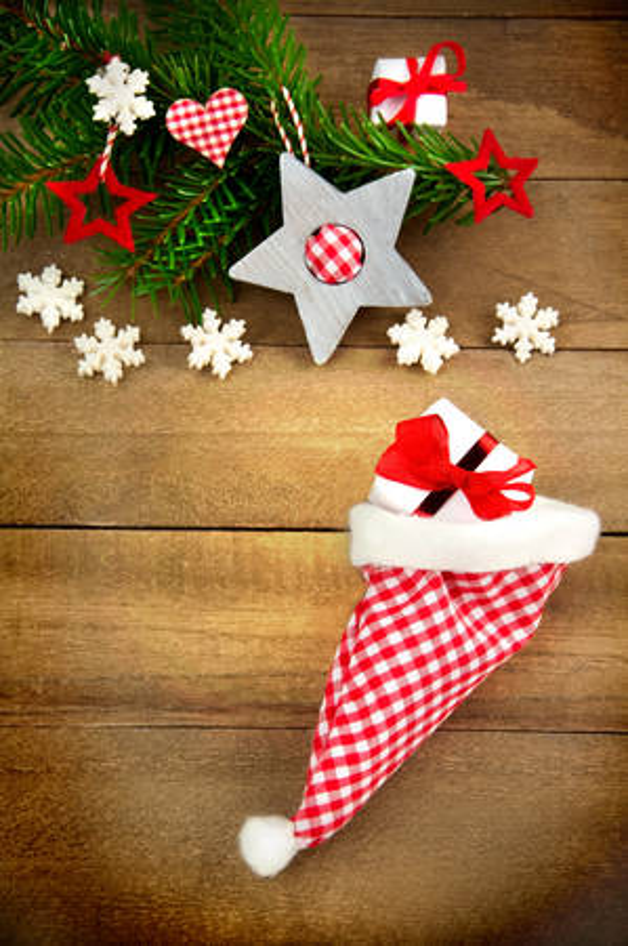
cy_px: 473
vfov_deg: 26.0
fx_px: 2046
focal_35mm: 78
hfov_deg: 17.5
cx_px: 314
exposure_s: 1/10
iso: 100
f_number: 11
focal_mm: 52
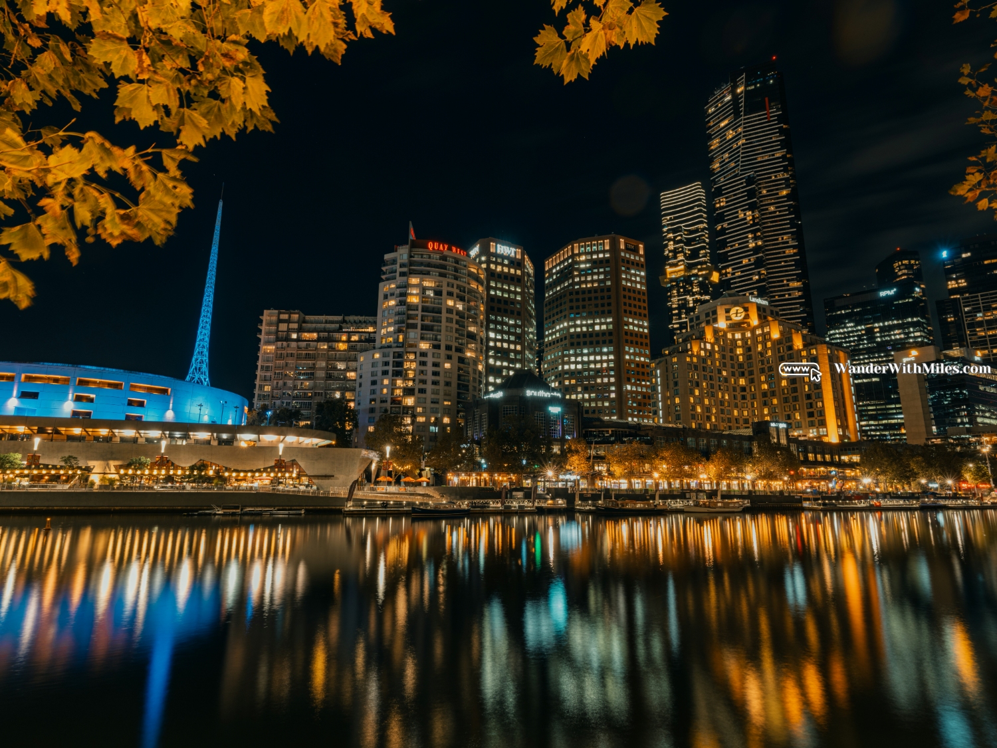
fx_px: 490
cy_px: 374
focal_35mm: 17
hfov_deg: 91.0
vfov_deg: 74.7
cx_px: 498
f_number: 16
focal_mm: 22.1
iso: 100
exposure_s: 50
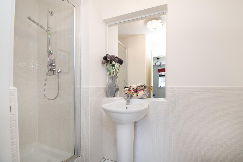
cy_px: 81
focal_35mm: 15
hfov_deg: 100.4
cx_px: 122
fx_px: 101
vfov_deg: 77.3
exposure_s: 1/13
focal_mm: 10
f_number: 9
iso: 320
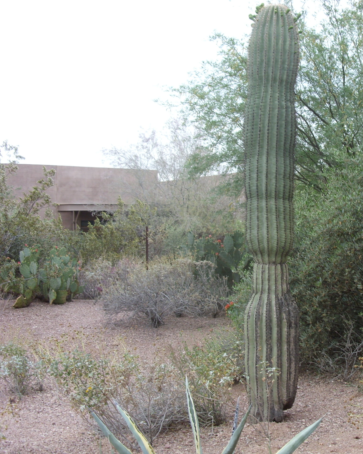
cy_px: 229
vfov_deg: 37.3
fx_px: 672
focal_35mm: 50
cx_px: 303
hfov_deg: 29.4
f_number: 2.8
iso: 50
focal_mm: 6.3
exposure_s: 1/52
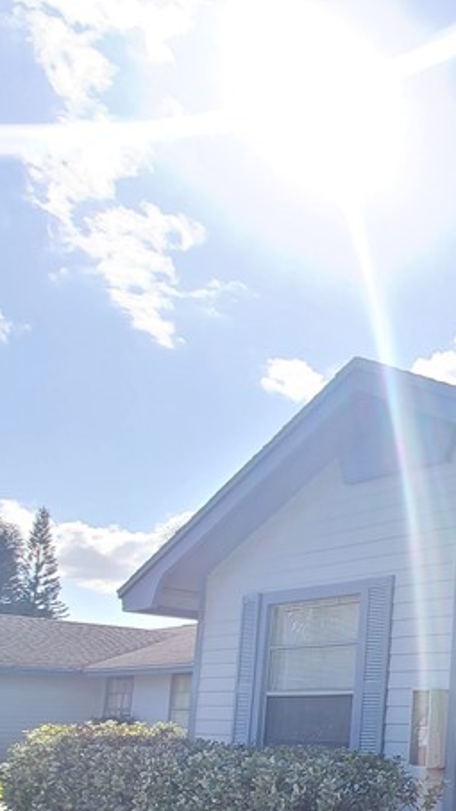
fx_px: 687
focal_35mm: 32
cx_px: 764
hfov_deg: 23.9
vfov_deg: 56.2
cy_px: 661
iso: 64
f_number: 2.2
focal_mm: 2.2
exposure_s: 1/786
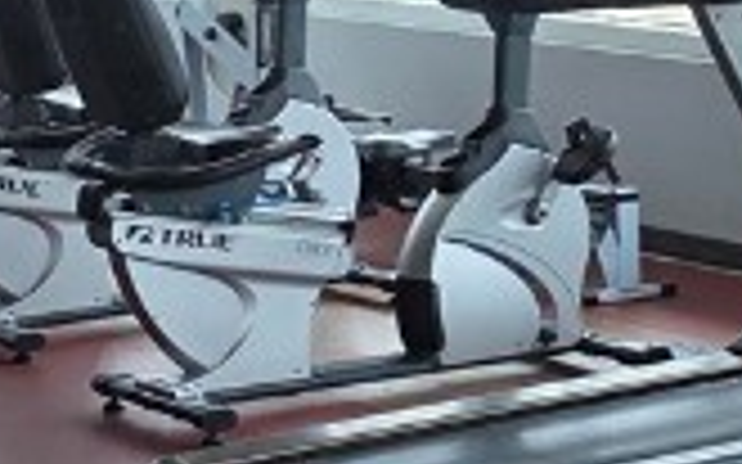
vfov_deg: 8.6
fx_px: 3052
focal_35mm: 151
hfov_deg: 13.8
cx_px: 594
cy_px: -95
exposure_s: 1/180
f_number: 1.7
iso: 125
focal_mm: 6.3
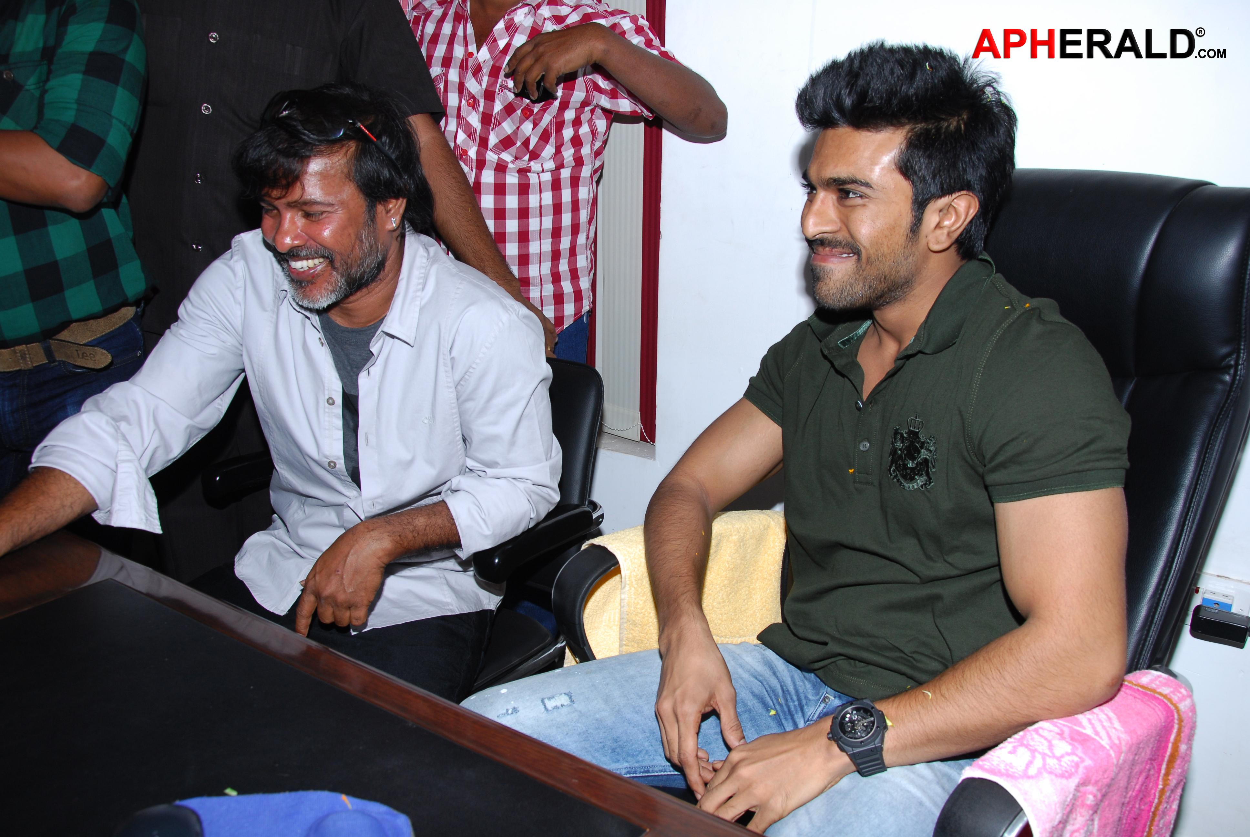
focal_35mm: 32
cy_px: 418
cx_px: 625
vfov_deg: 41.8
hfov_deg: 59.4
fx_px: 1095
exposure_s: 1/125
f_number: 8
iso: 250
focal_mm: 21
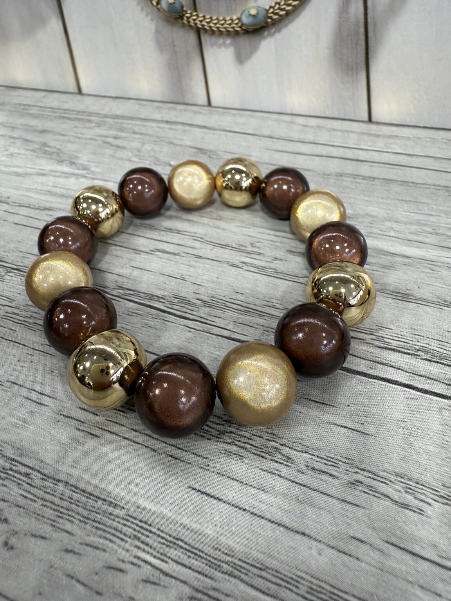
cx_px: 226
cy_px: 300
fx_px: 417
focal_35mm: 24
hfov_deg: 56.8
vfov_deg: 71.6
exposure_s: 1/100
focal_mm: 2.22
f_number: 2.2
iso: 125
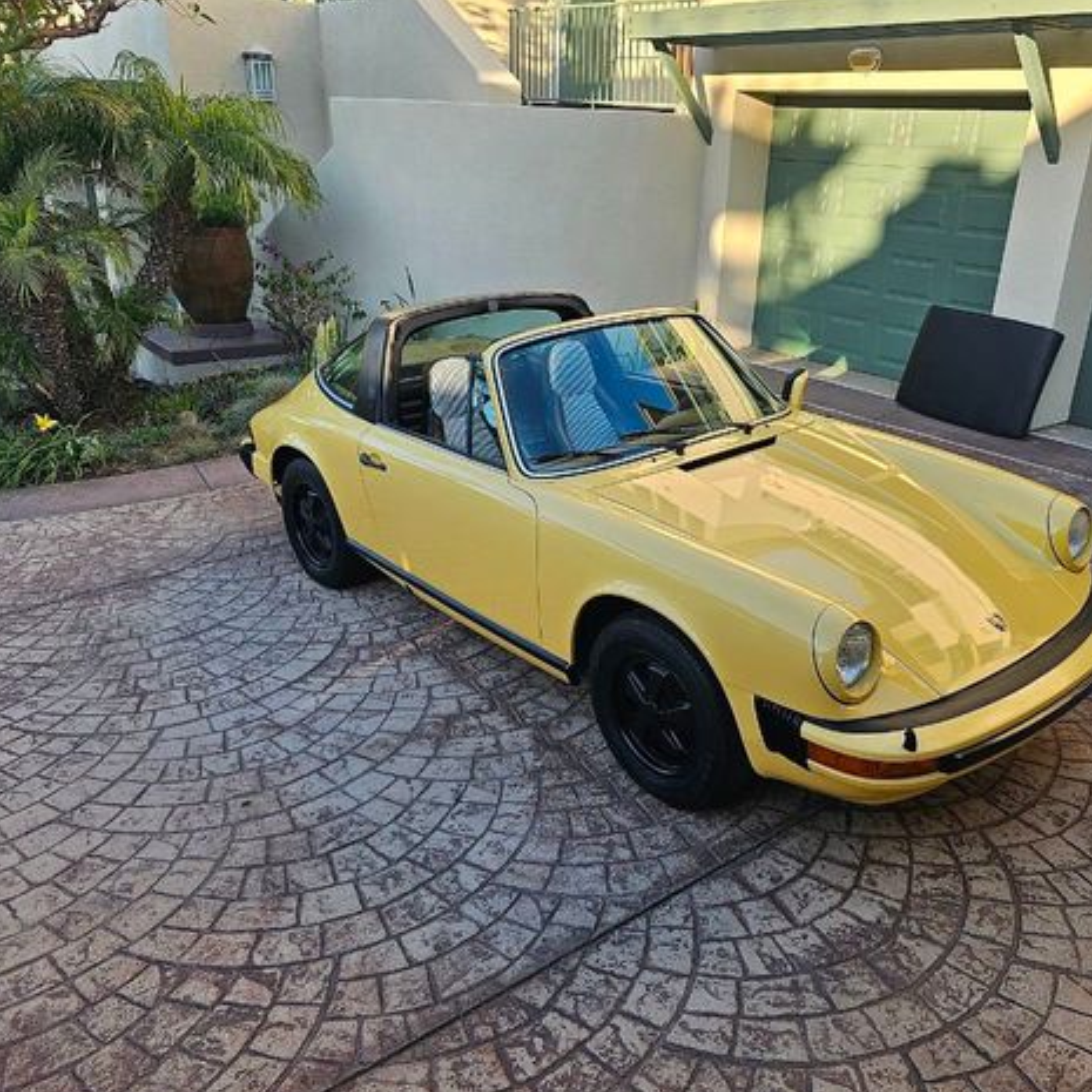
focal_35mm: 28
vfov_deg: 57.3
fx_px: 999
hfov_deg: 57.1
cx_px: 620
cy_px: 559
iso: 25
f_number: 1.7
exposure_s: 1/207
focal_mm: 6.3
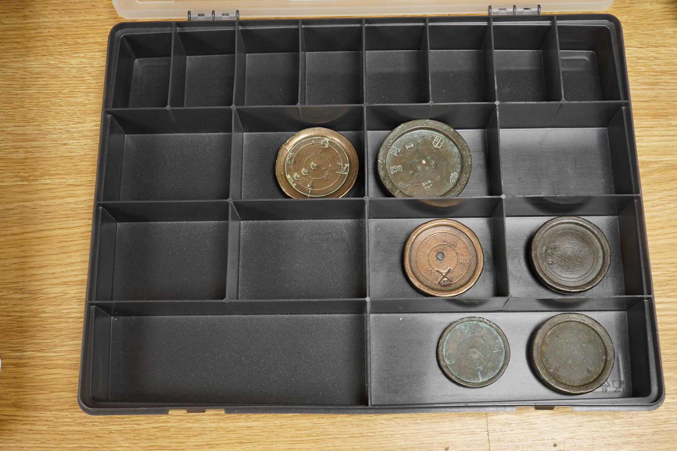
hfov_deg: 43.6
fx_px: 846
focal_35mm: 45
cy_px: 226
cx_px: 338
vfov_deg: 29.9
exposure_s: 1/125
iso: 2500
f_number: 8
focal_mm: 30
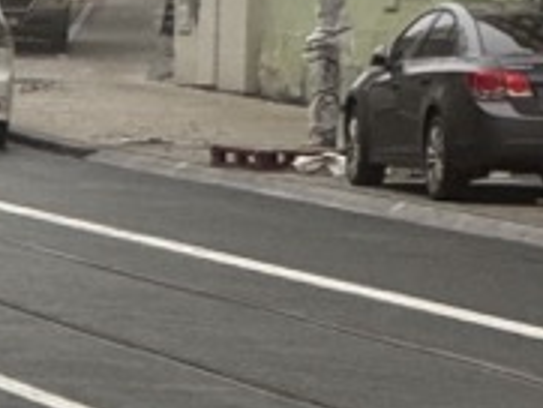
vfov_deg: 5.4
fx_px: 4270
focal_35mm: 272
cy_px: -288
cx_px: -267
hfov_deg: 7.2
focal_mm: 9
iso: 64
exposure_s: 1/99
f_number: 2.8
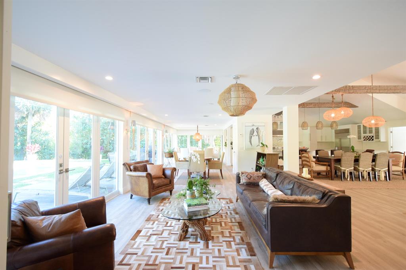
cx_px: 203
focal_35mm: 15
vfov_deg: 77.3
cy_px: 135
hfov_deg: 100.4
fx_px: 169
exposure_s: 1/60
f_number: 3.5
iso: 1000
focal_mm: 10
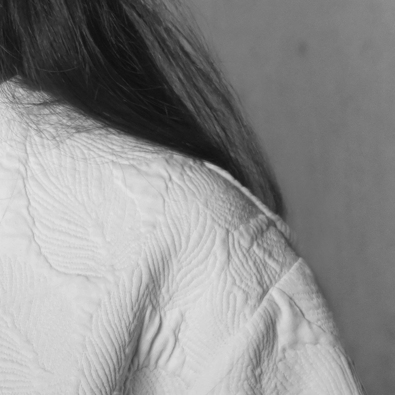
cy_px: -4
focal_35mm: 253
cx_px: -154
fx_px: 3266
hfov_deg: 6.8
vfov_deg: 6.9
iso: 2000
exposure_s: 1/160
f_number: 5.6
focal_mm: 70
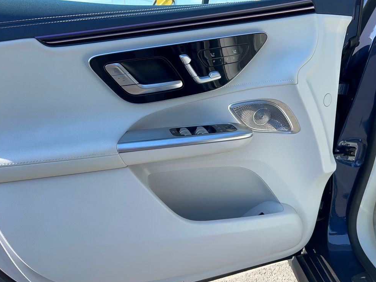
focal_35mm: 27
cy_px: 140
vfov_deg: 51.4
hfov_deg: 65.3
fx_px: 293
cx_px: 185
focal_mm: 5.7
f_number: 1.5
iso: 50
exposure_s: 1/887
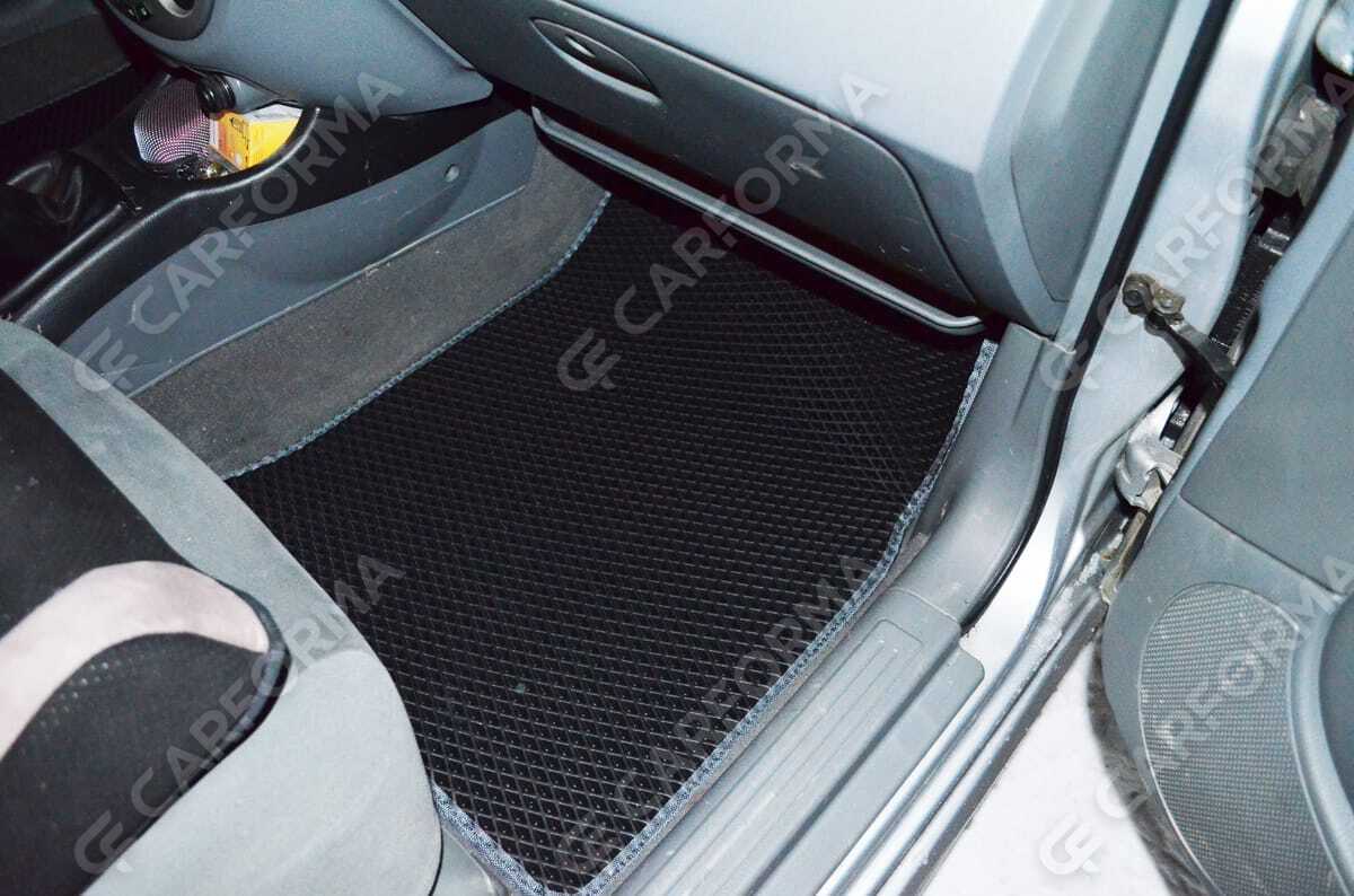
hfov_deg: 67.5
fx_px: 1013
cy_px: 448
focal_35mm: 27
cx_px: 677
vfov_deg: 47.7
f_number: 3.5
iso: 3200
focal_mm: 18
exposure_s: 1/60
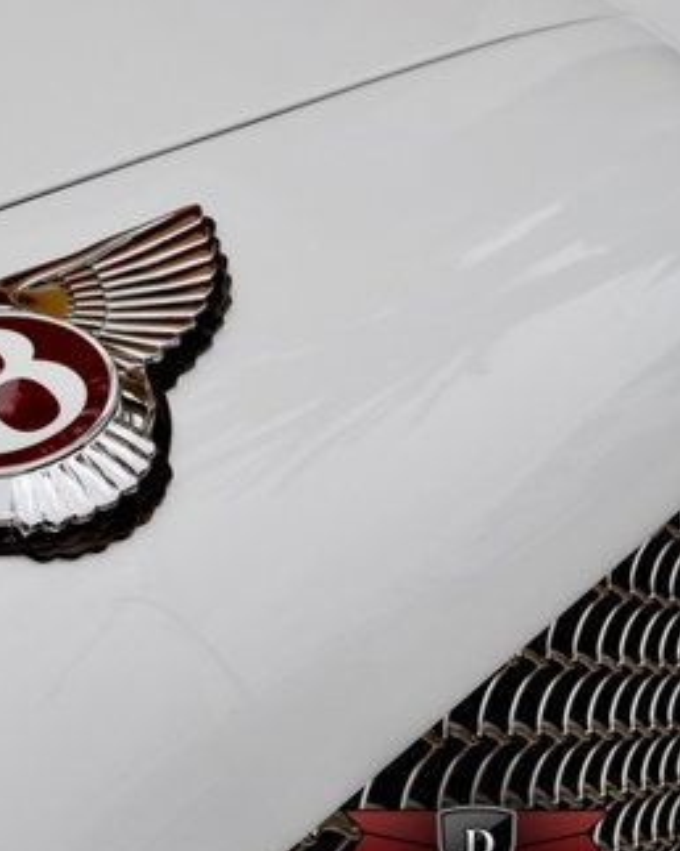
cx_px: -55
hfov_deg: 21.7
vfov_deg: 28.3
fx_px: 1687
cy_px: 411
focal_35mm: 67
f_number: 14
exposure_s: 1/800
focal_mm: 24
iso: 800
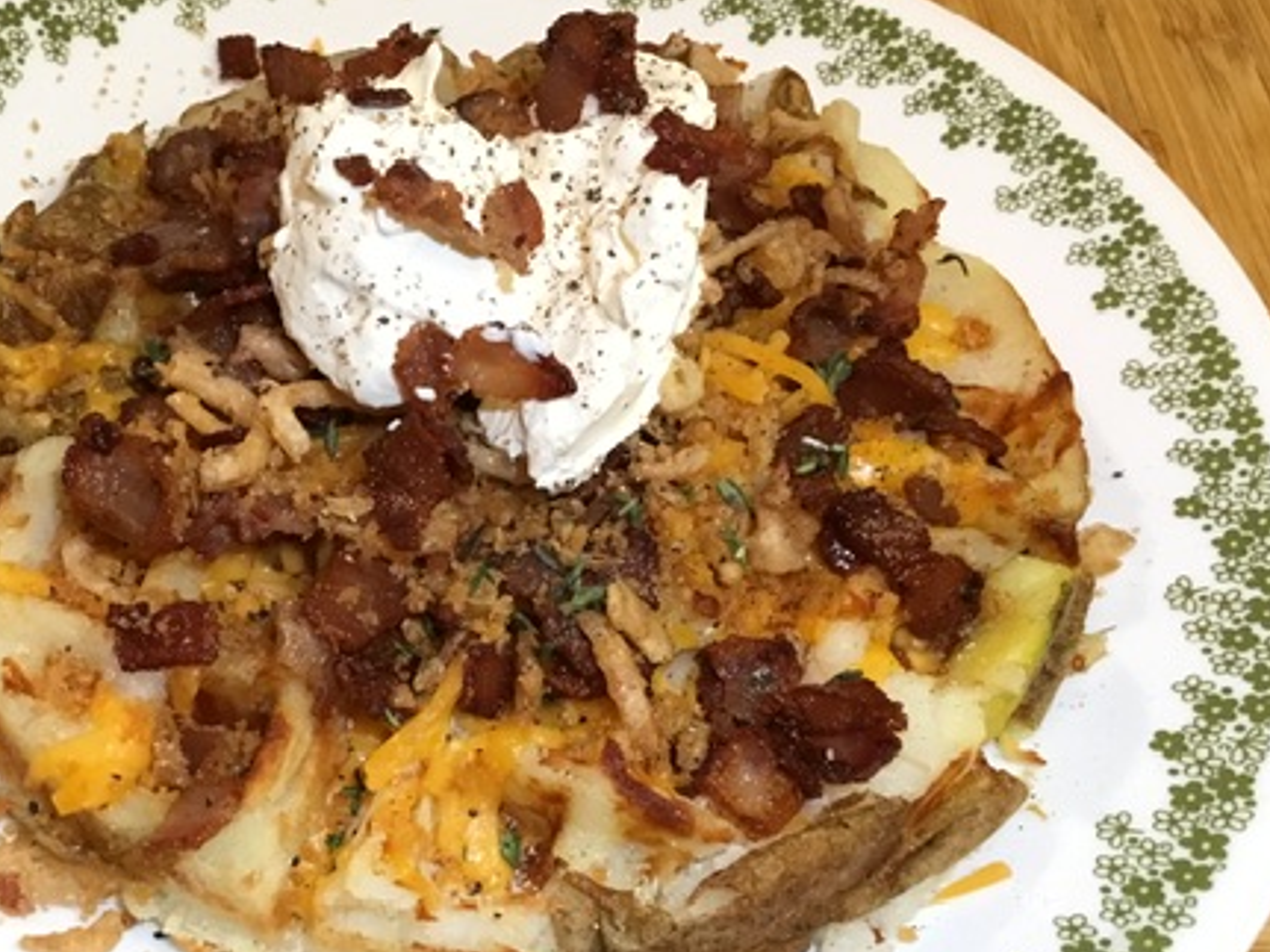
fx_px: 1687
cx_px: 433
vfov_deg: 31.4
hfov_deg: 40.8
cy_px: 587
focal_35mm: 46
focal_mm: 3.3
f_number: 2.4
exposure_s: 1/30
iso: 125
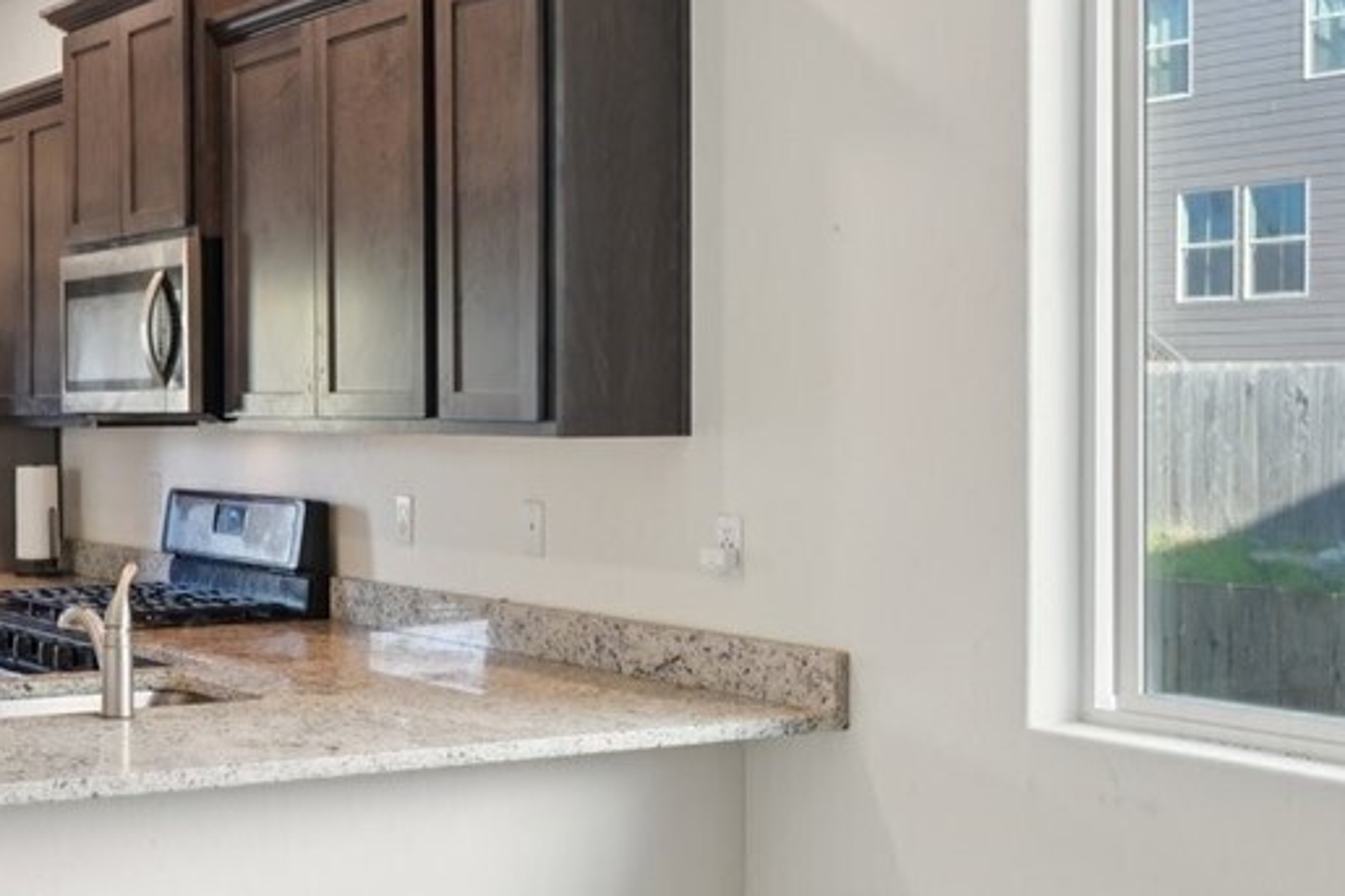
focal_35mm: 56
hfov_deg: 33.9
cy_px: 409
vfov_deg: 24.2
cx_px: 155
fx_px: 2091
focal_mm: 17
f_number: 8
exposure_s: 1/30
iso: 400
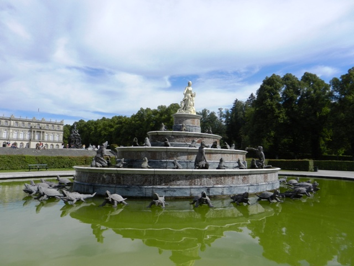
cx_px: 177
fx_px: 256
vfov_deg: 54.9
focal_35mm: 25
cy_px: 133
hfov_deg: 69.4
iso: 160
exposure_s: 1/2000
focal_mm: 4.5
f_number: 3.5
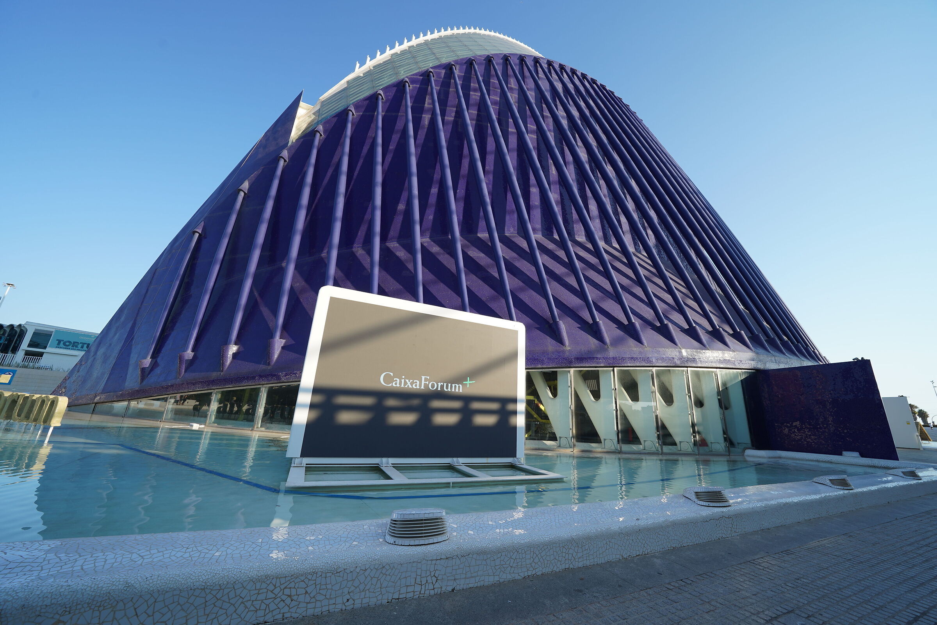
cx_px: 468
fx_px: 312
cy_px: 312
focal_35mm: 12
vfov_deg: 90.0
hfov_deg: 112.6
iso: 100
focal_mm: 12
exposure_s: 1/100
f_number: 7.1
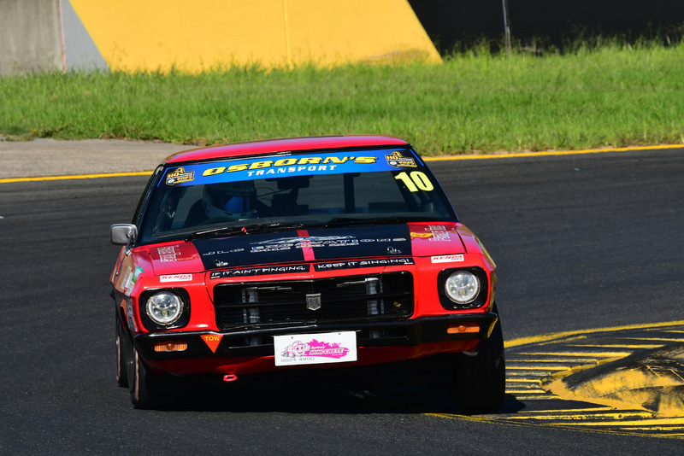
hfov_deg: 3.5
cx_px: 342
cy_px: 228
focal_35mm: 585
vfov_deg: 2.4
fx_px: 11118
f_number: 13
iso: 400
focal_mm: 390
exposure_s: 1/640
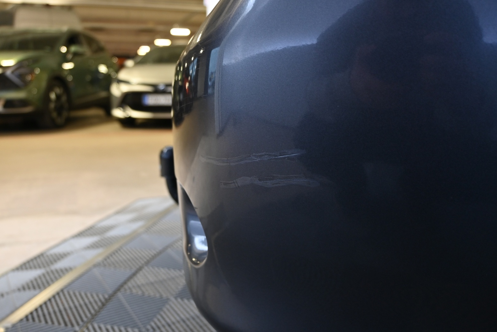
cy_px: 166
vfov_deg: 41.7
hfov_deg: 59.5
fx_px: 435
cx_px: 248
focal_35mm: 32
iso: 400
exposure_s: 1/30
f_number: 4
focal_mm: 21
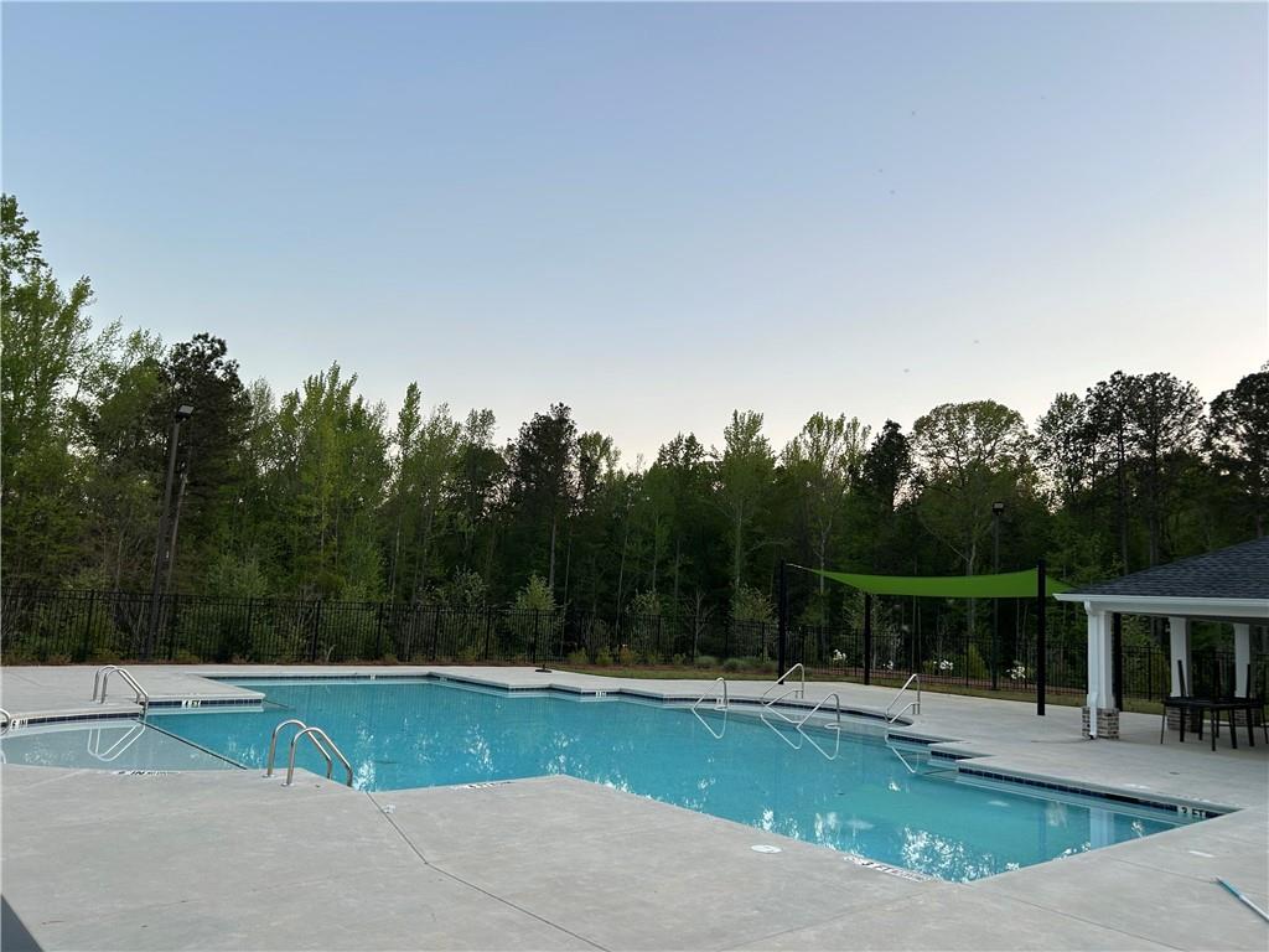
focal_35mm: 26
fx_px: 953
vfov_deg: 53.1
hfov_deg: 67.3
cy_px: 476
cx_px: 634
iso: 50
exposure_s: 1/324
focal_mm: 5.7
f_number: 1.5
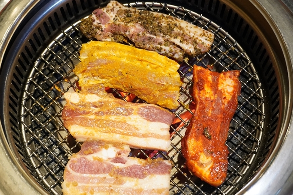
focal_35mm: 53
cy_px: 96
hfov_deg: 37.5
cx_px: 137
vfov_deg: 25.5
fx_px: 431
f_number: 4.5
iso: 2000
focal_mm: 28
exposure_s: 1/30
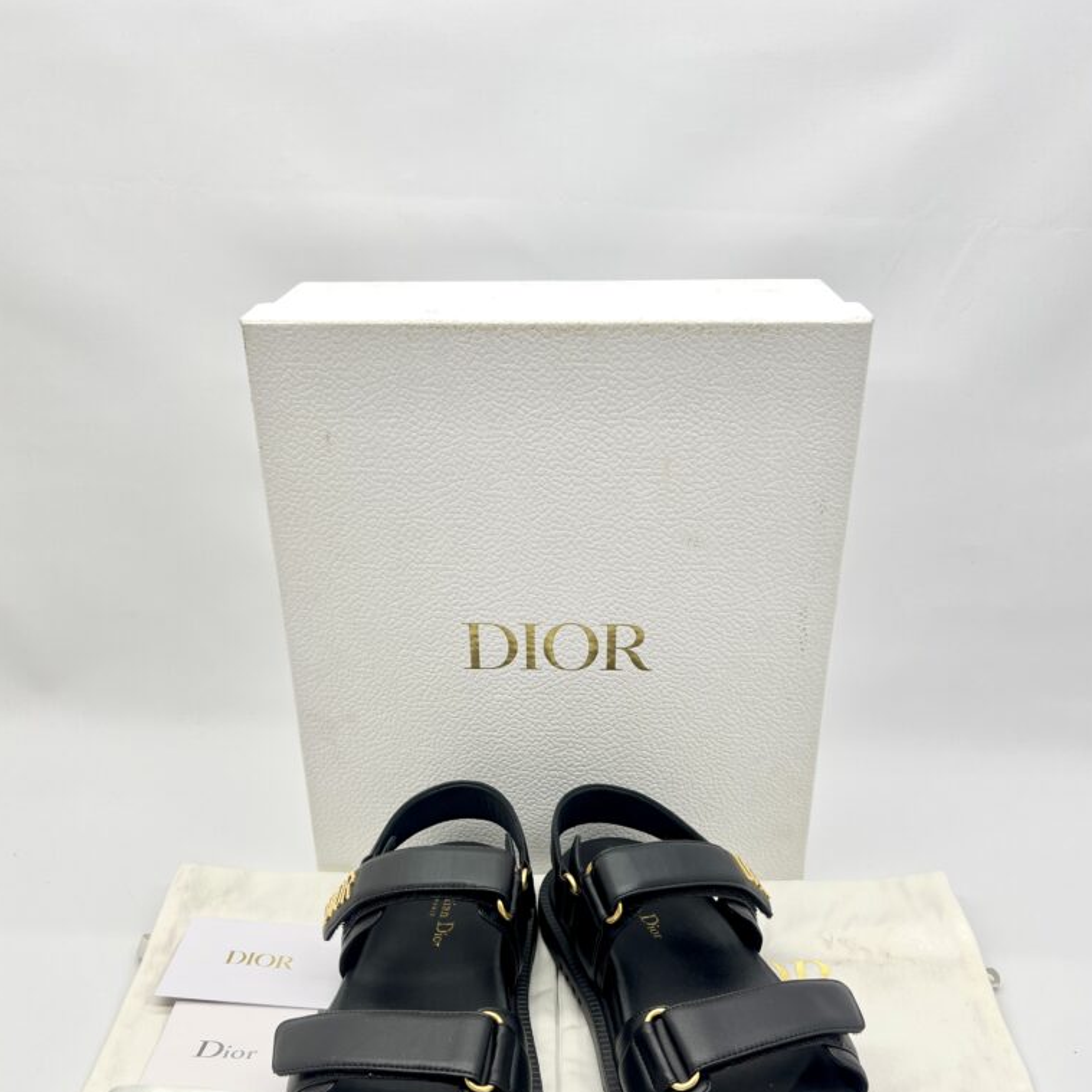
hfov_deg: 52.5
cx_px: 545
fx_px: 1106
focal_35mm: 31
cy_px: 711
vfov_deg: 51.7
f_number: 1.5
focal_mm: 5.7
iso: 32
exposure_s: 1/140
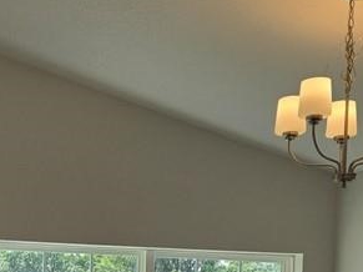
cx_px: 17
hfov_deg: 23.3
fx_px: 849
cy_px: 391
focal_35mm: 81
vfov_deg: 16.8
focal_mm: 5.4
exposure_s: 1/682
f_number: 1.8
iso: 25
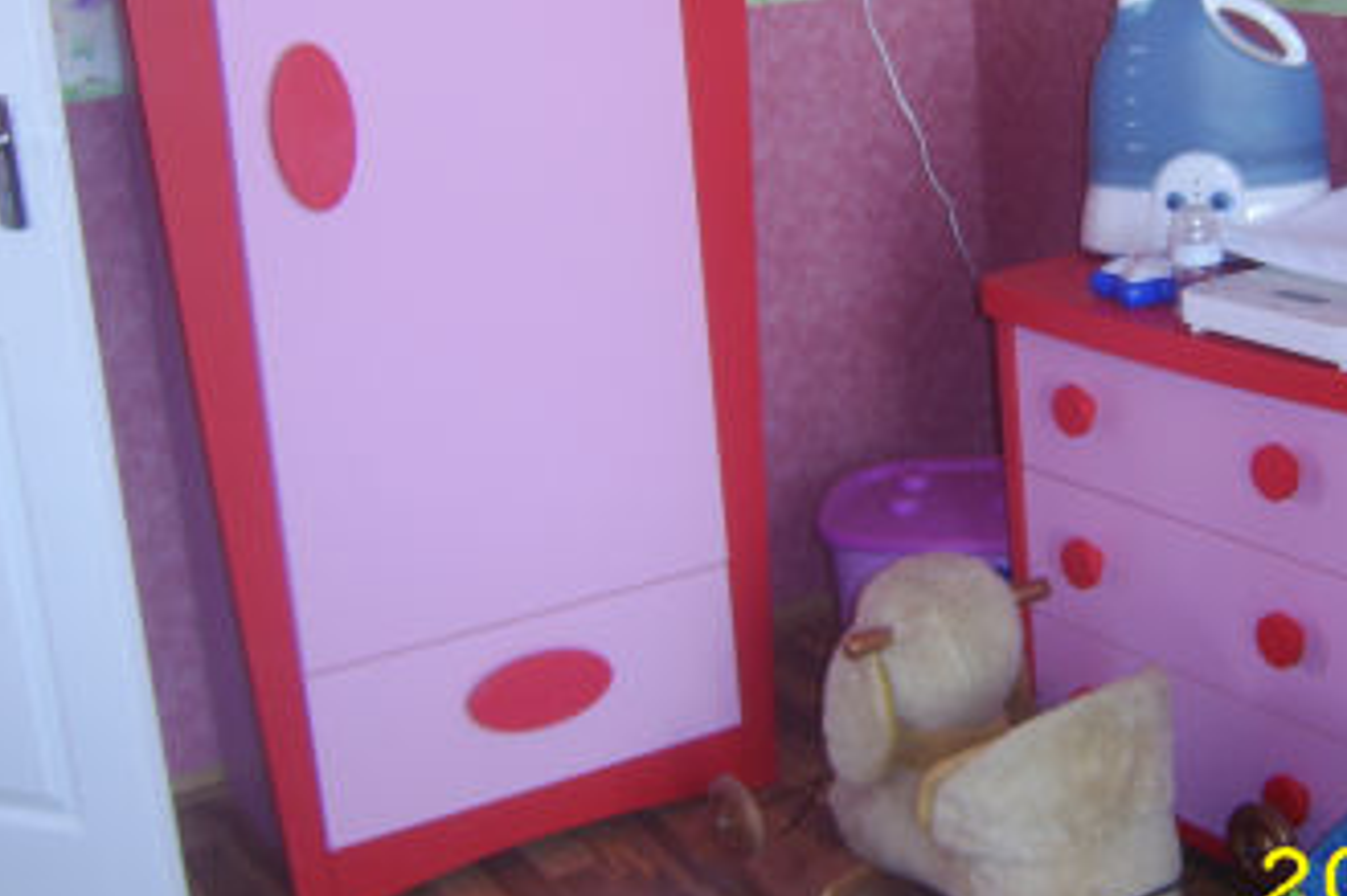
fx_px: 1832
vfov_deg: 27.2
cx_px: 946
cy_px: 239
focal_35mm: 49
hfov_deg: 39.7
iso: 71
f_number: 2.7
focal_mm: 8.13
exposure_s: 1/30
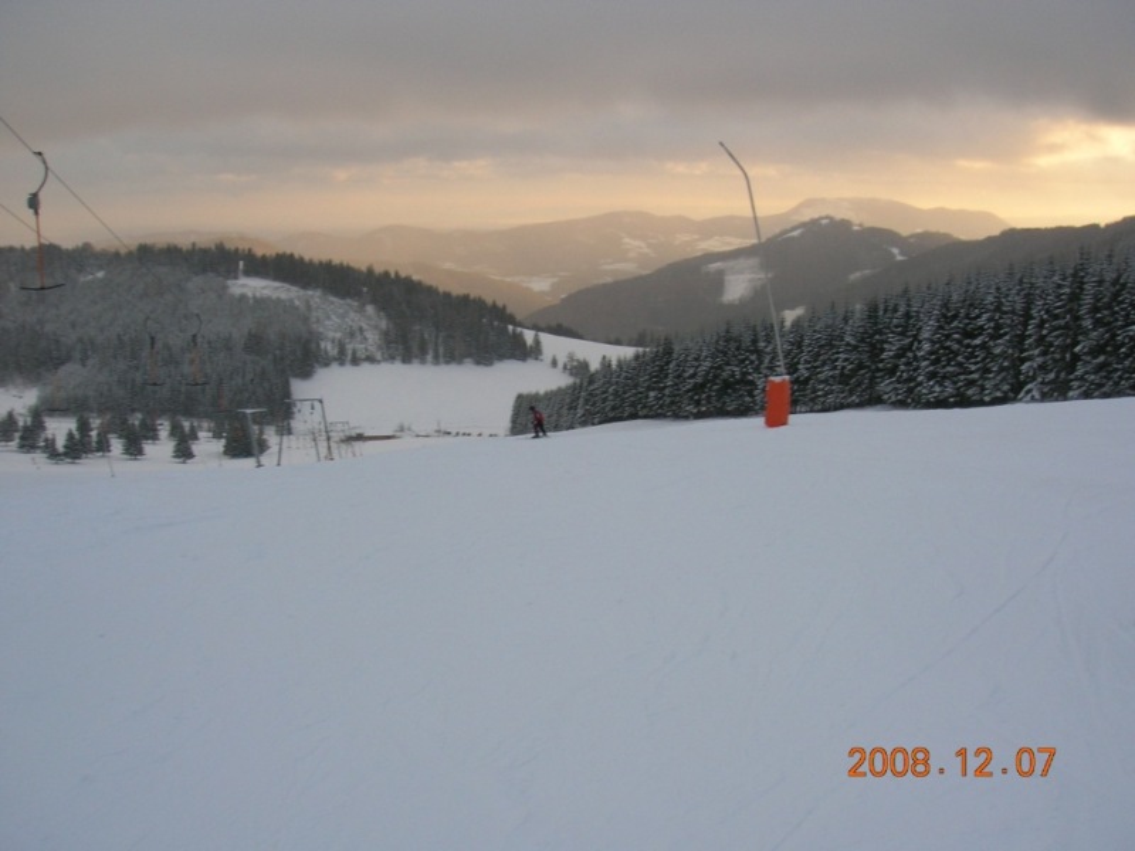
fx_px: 1115
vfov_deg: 41.8
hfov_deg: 54.0
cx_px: 568
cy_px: 426
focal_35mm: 34
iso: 50
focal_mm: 5.7
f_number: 4.9
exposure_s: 1/48.7
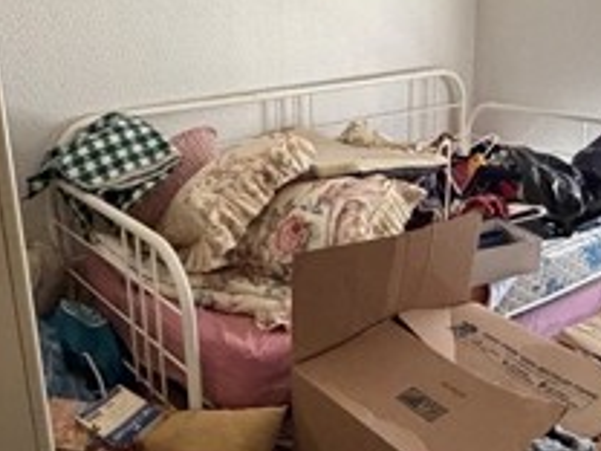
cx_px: 318
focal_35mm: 43
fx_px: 747
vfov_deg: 33.6
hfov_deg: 43.8
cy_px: 223
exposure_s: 1/60
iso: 500
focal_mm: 2.22
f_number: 2.2
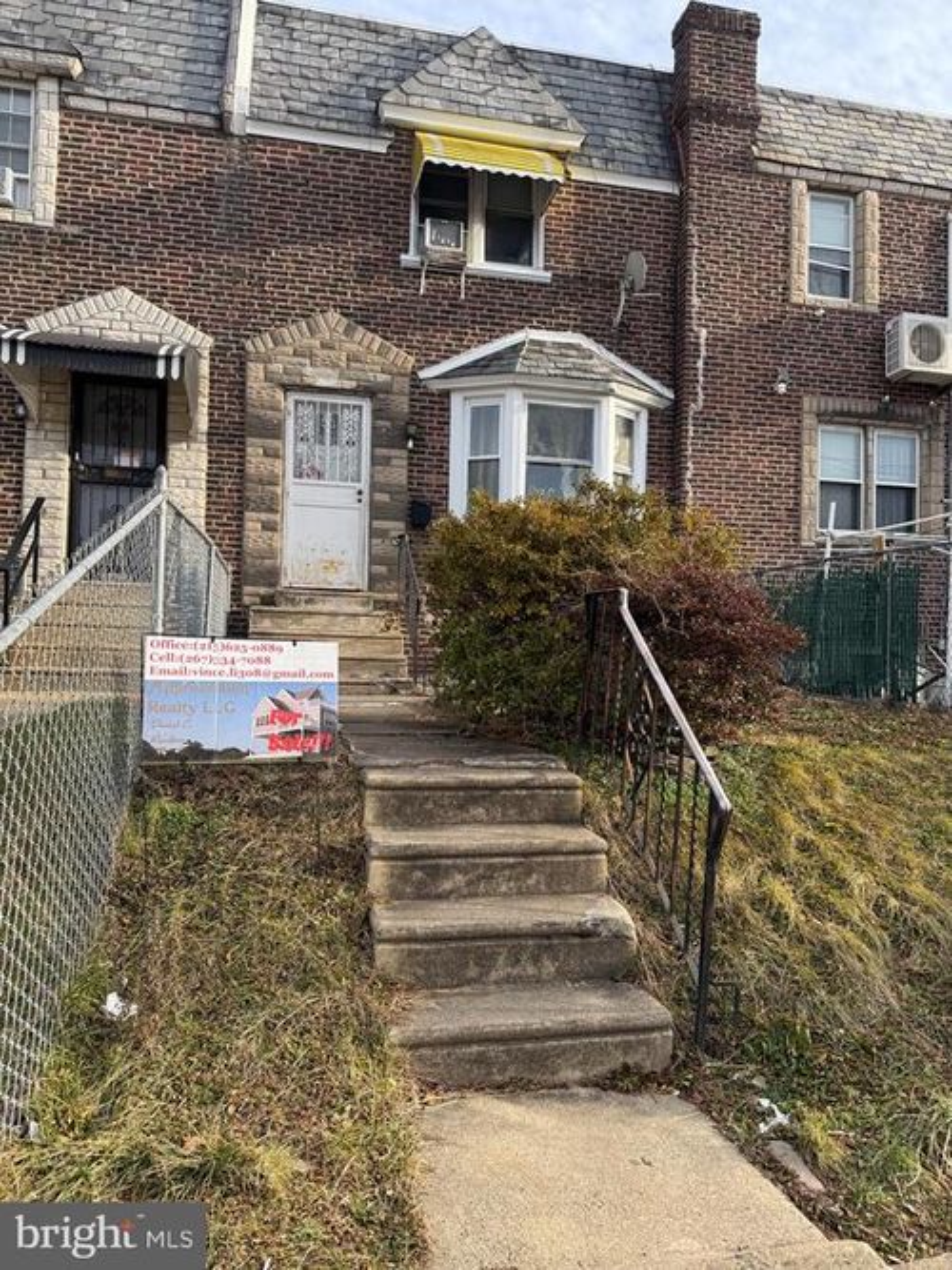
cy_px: 635
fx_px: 880
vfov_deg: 71.6
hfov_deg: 56.8
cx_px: 476
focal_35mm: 24
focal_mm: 6.76
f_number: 1.78
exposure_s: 1/735
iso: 80
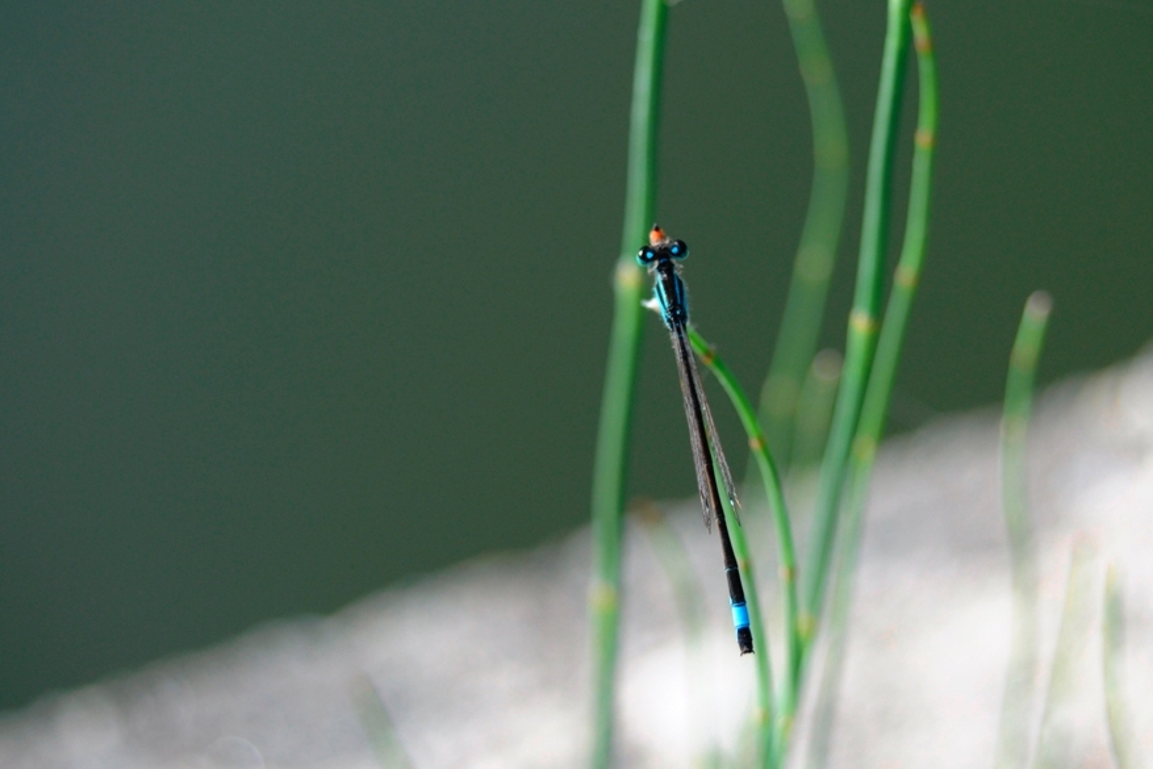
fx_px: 3844
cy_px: 384
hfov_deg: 17.1
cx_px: 576
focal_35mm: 120
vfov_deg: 11.4
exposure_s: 1/250
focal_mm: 80
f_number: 5.6
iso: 200
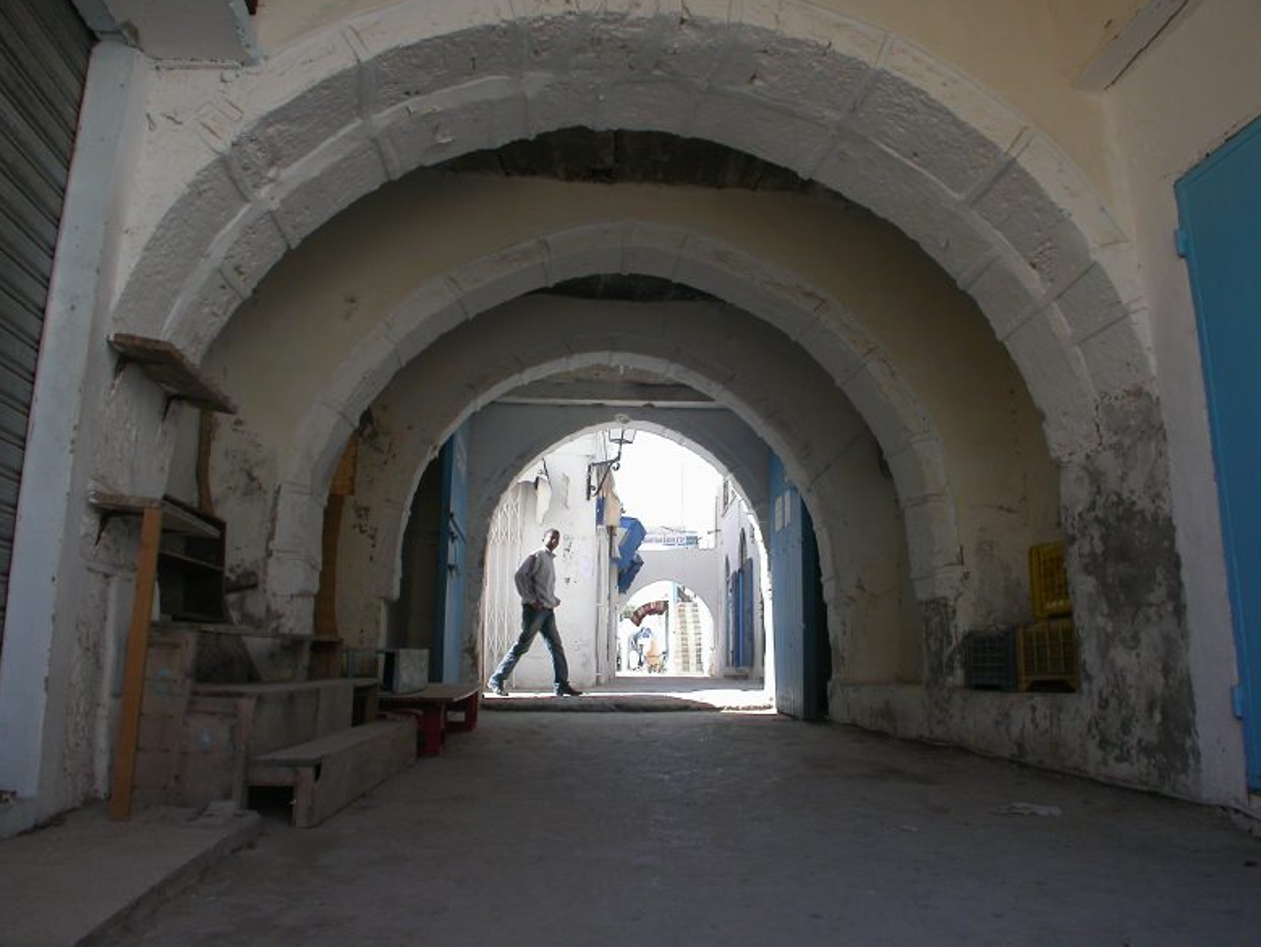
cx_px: 633
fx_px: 1421
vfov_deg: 36.8
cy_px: 463
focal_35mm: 39
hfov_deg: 47.8
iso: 100
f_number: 3.7
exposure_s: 1/85.3
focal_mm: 7.85
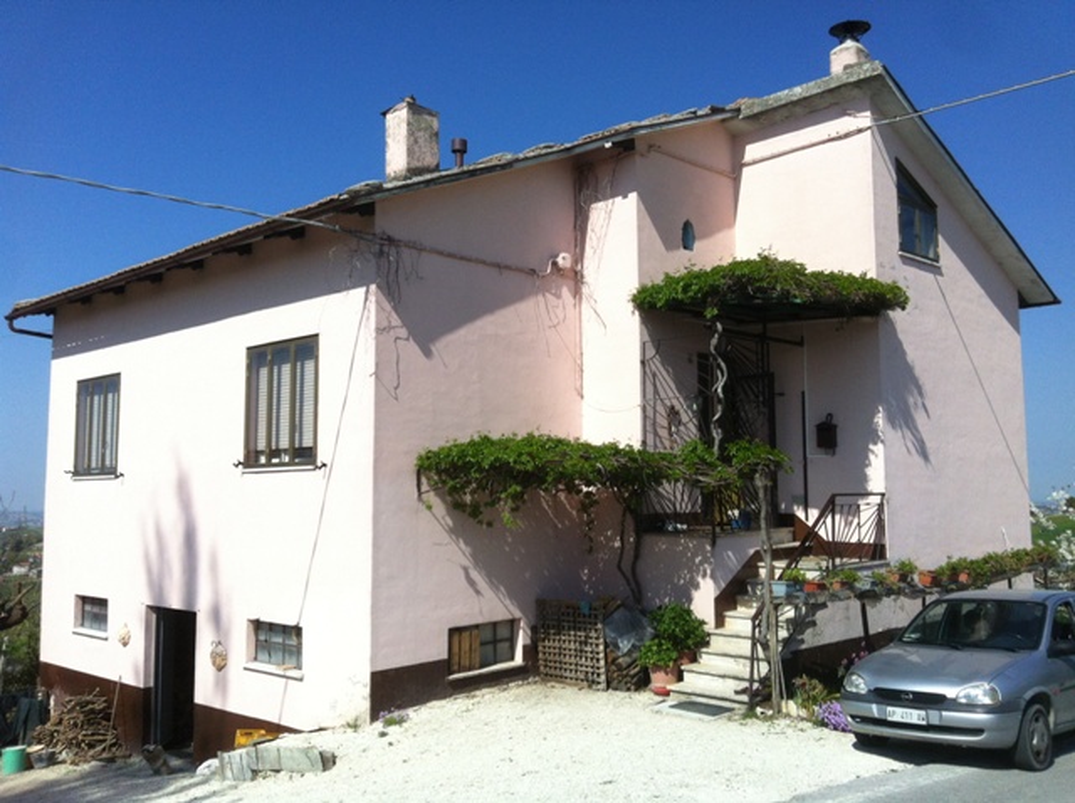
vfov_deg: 40.6
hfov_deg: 52.7
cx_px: 538
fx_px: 1085
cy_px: 402
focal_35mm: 35
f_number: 2.8
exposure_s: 1/2891
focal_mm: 3.85
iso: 100
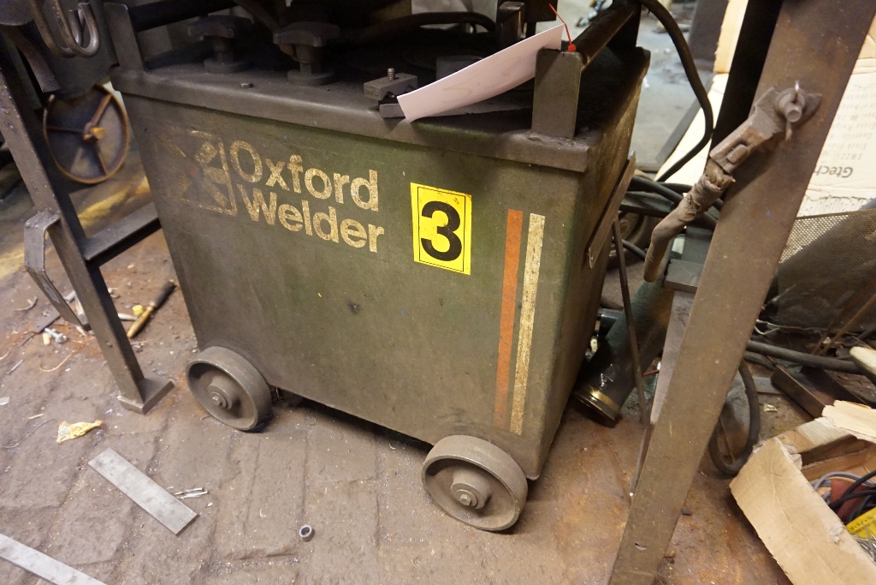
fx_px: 584
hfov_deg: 73.7
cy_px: 292
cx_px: 438
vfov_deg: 53.1
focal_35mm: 24
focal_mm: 16
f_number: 3.5
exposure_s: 1/15
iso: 3200
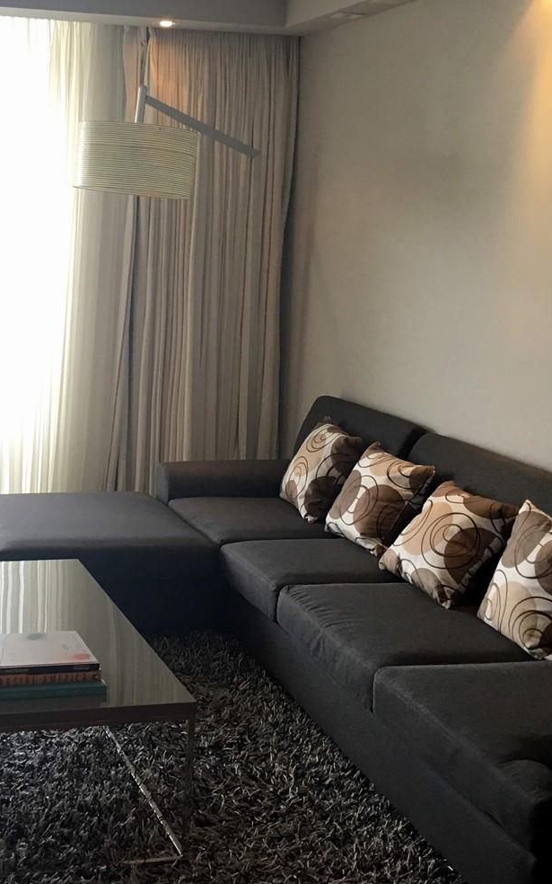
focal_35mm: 50
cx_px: 89
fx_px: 1204
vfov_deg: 40.1
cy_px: 353
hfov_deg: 25.3
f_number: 2.2
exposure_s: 1/30
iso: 25
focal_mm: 4.15
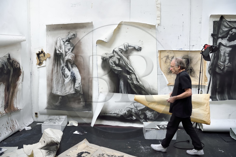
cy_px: 78
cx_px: 118
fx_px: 190
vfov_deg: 44.9
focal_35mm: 29
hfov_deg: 63.7
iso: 1600
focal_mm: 29
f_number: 5.6
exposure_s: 1/250
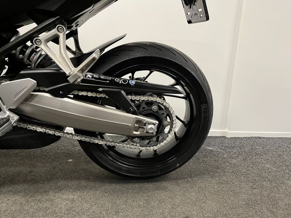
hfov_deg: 67.3
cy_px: 109
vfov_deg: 53.1
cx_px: 146
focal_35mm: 26
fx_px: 219
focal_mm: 5.1
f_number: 1.6
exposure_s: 1/50
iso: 160
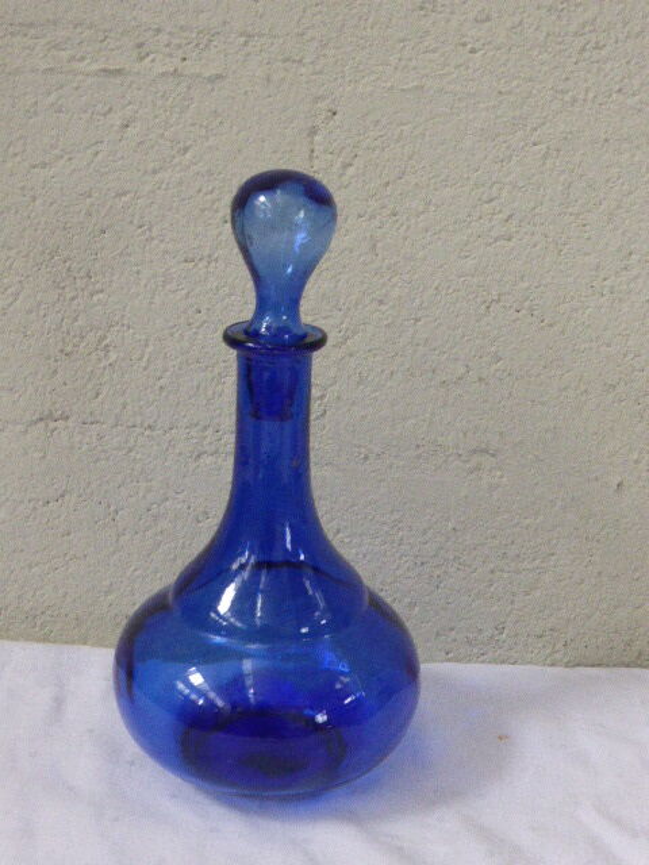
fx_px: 1425
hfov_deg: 25.7
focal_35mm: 57
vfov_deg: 33.8
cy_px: 432
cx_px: 324
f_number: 4.6
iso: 800
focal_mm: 9.7
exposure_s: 1/60
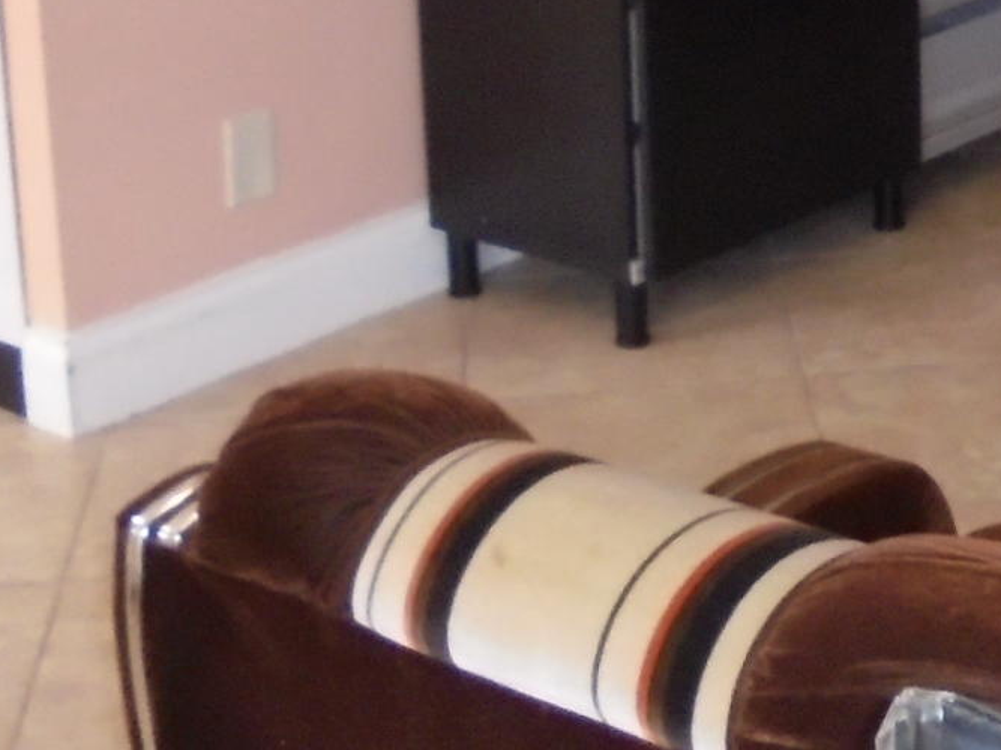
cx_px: 1283
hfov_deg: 18.2
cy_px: -192
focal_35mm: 101
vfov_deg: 14.1
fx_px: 2920
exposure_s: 1/30
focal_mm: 4.6
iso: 400
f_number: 3.5
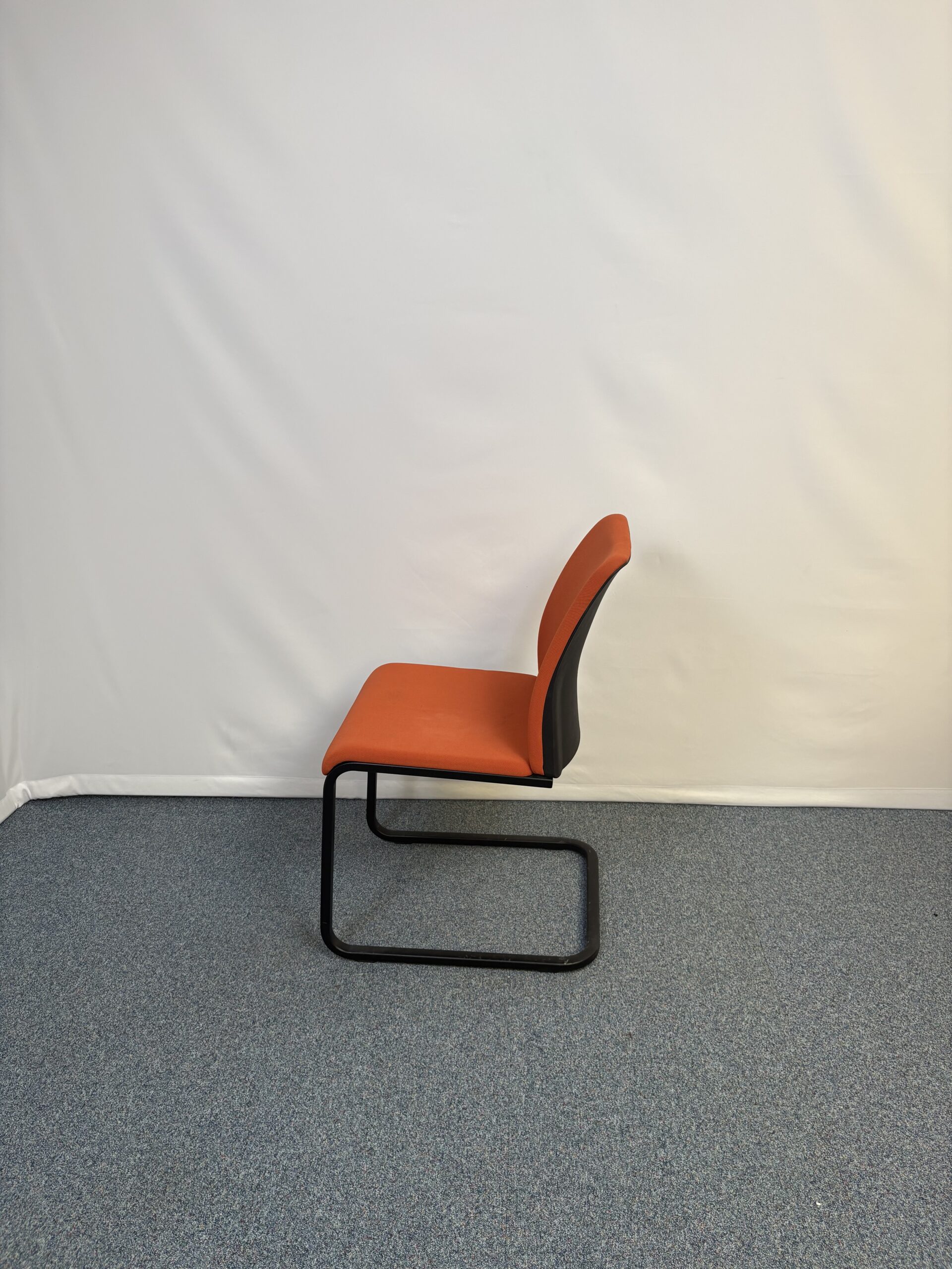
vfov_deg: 67.3
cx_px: 476
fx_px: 953
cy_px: 634
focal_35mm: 26
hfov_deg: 53.1
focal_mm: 5.96
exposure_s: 1/121
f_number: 1.6
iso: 80
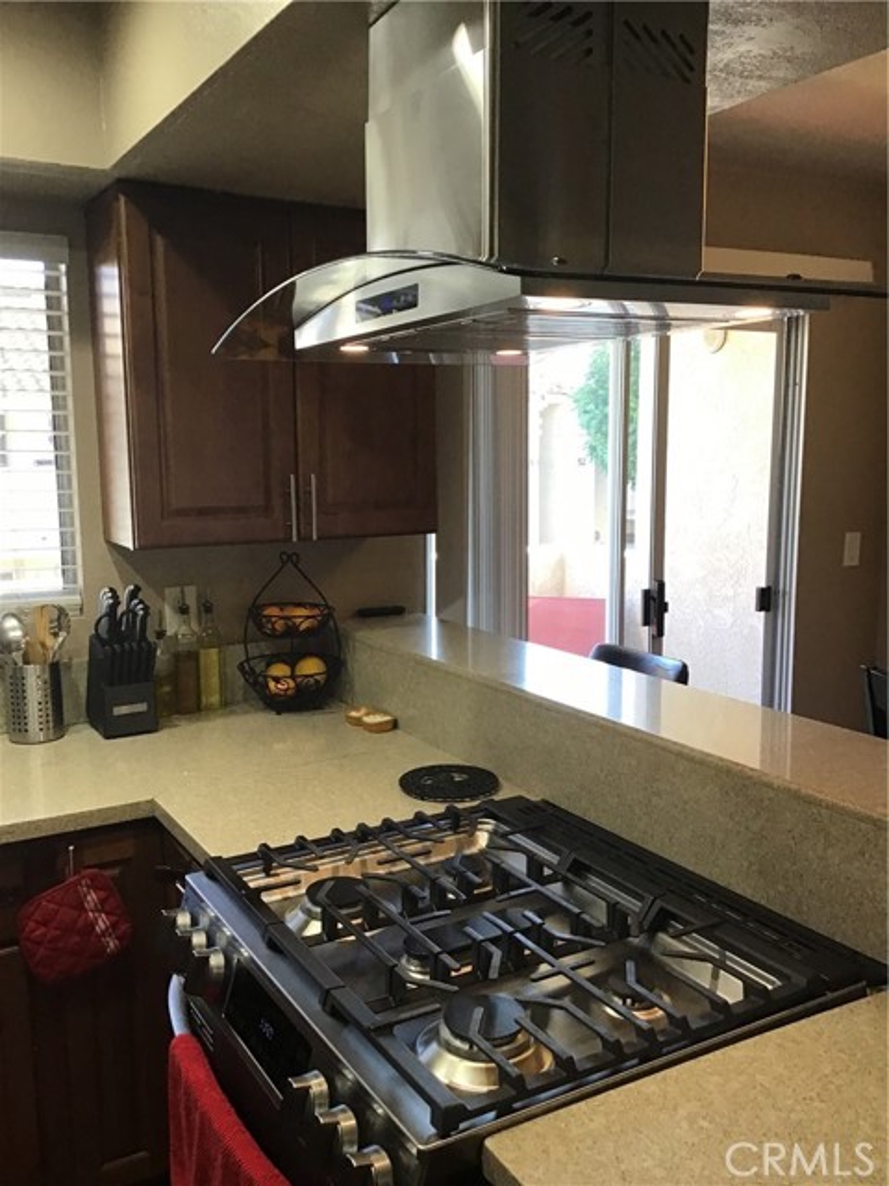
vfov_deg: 58.4
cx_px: 444
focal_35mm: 31
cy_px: 593
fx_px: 1062
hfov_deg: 45.4
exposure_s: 1/30
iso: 32
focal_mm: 3.3
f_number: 2.4
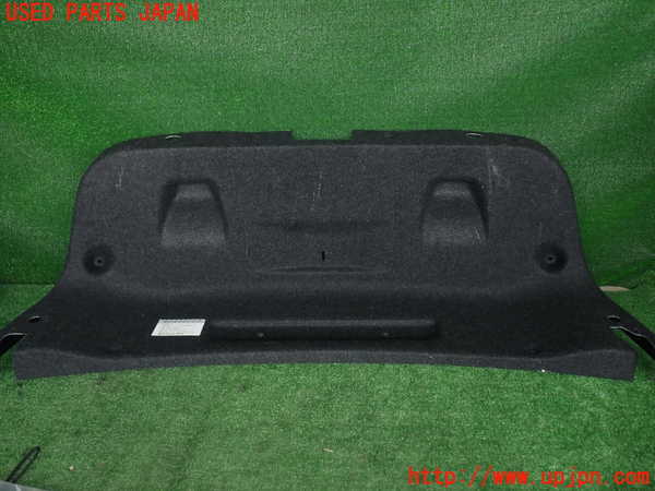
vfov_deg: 46.8
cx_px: 328
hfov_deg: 60.0
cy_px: 246
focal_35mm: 30
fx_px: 568
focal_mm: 5.4
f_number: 6.3
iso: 200
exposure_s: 1/30
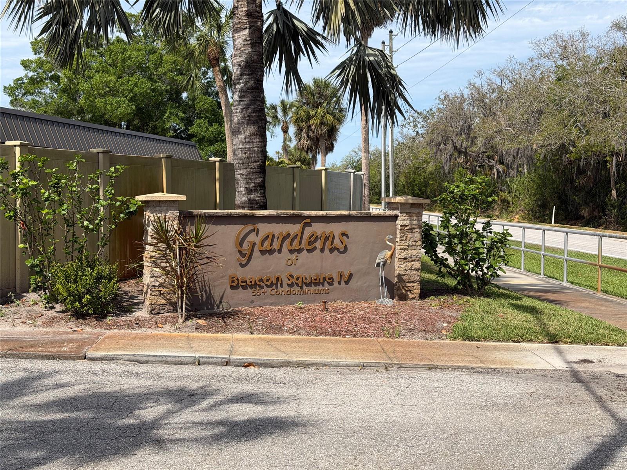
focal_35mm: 48
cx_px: 314
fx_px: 869
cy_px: 235
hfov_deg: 39.7
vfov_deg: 30.3
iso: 64
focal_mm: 6.76
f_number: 1.78
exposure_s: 1/4587
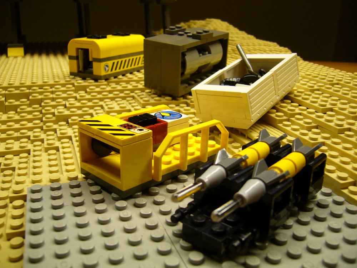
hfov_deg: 52.6
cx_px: 178
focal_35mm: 35
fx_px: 361
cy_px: 134
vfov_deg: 40.7
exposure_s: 1/25
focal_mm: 5.8
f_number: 2.8
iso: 100
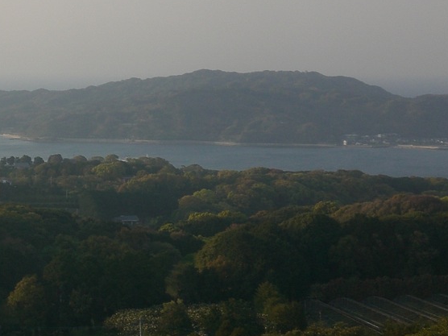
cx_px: 125
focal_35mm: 135
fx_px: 1747
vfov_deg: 11.0
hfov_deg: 14.6
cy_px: 113
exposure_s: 1/200
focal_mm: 12.47
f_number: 4.5
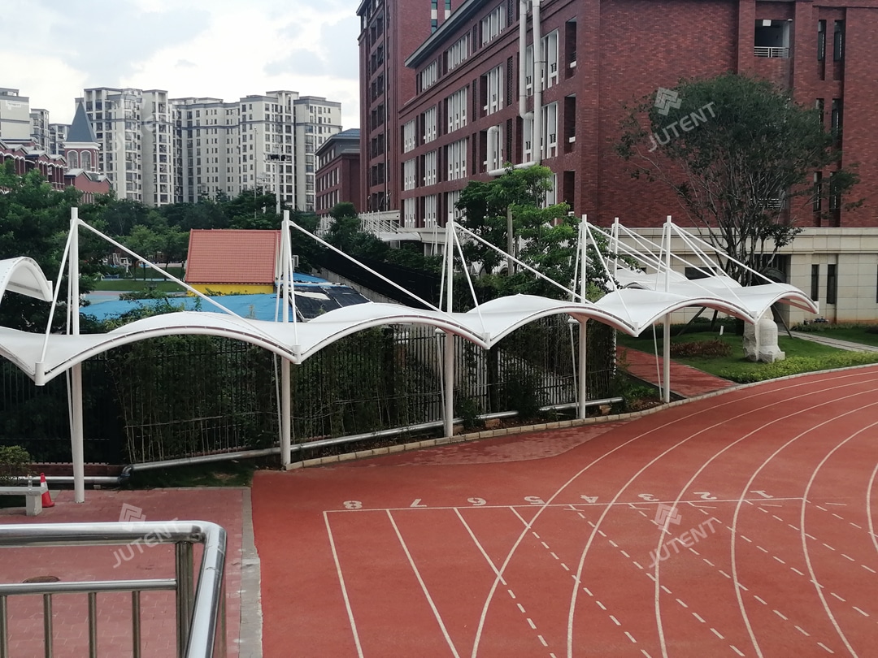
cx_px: 439
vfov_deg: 30.3
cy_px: 329
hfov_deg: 39.7
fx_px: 1217
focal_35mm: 48
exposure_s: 1/196
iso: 50
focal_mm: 3.96
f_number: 1.8
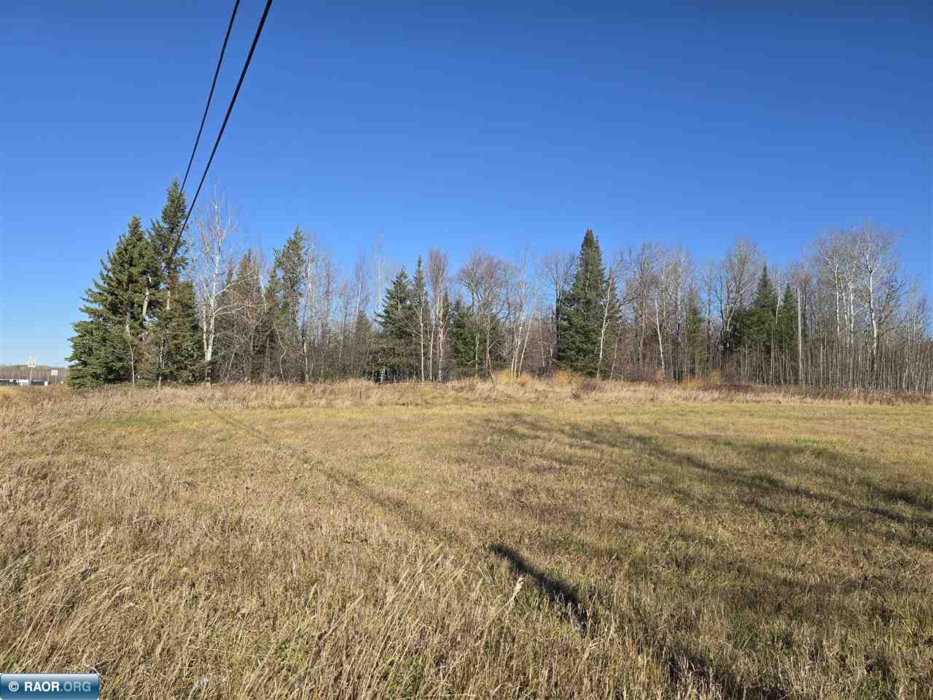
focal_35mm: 23
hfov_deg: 73.9
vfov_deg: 58.9
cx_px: 466
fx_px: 620
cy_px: 350
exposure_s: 1/799
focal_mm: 6.3
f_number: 1.7
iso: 12
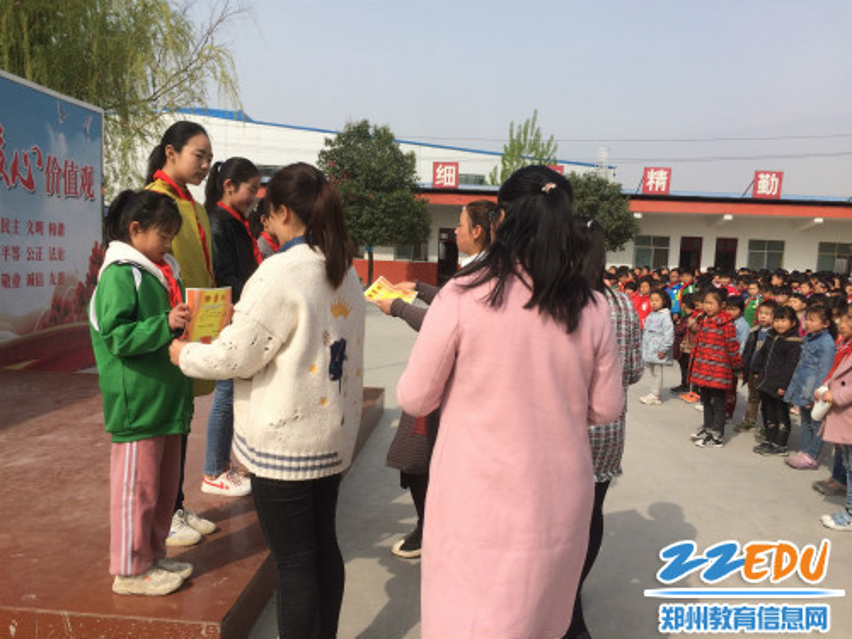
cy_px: 320
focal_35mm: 29
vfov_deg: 48.2
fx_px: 714
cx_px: 426
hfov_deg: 61.7
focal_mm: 4.15
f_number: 2.2
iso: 32
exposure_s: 1/2415
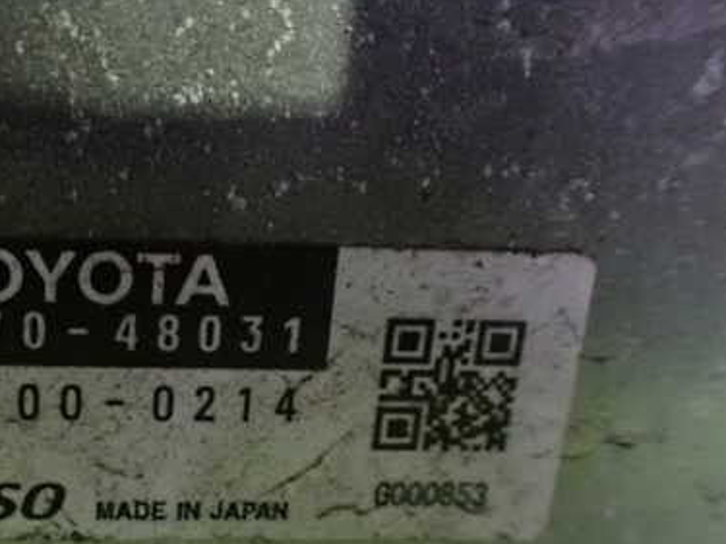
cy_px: 368
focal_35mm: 48
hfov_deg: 38.6
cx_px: 174
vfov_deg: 30.0
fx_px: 1006
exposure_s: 1/15
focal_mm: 5.4
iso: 1600
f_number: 2.3
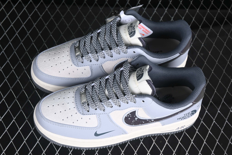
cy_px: 78
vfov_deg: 18.2
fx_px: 483
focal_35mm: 75
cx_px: 116
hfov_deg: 27.0
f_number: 7.1
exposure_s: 1/80
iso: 160
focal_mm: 50
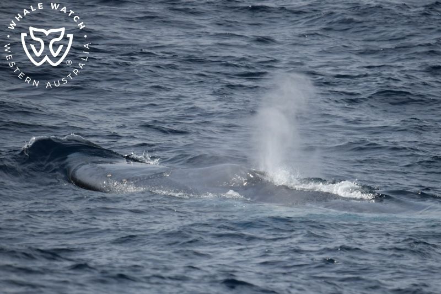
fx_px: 7348
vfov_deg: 2.3
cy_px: 147
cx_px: 220
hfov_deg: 3.4
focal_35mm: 600
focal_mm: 600
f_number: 6.3
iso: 900
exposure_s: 1/8000
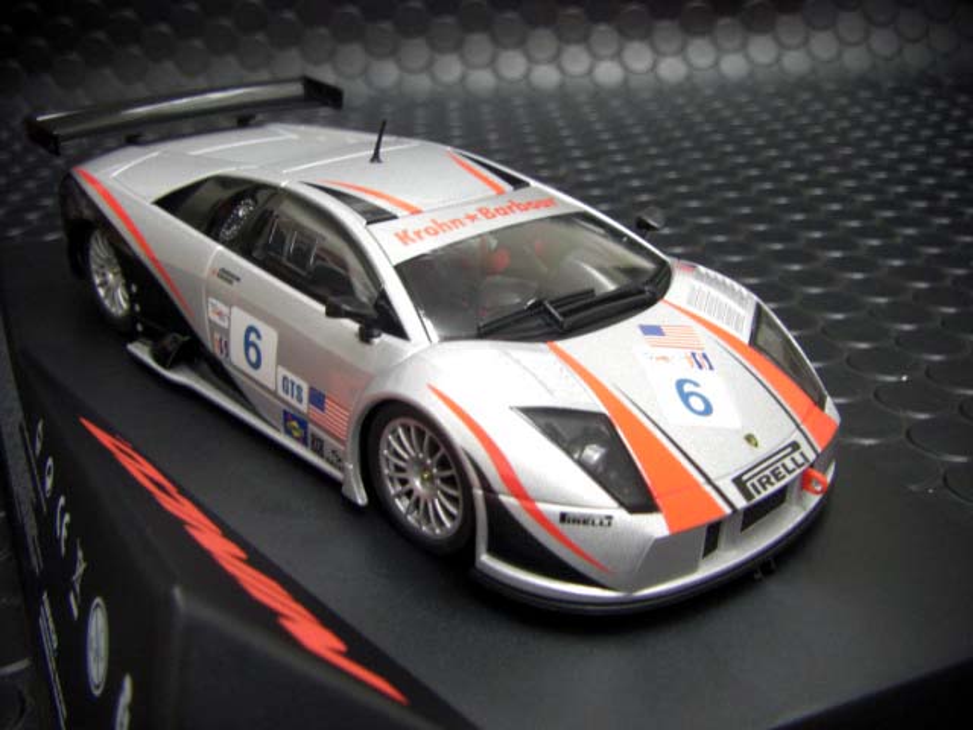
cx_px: 486
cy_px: 365
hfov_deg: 49.0
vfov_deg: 37.7
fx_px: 1068
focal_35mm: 38
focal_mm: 6.3
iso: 200
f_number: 3.4
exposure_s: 1/15
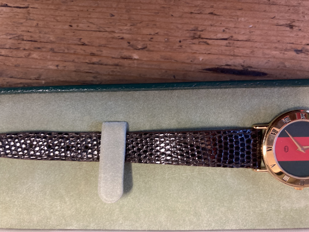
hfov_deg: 63.4
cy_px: 116
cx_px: 154
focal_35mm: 28
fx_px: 250
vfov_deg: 49.7
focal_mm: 3.99
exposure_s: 1/25
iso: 320
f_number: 1.8
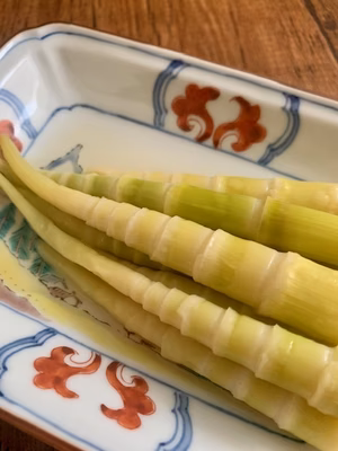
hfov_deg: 53.1
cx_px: 169
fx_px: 338
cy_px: 226
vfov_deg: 67.3
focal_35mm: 26
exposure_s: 1/50
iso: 250
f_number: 1.8
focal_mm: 4.25
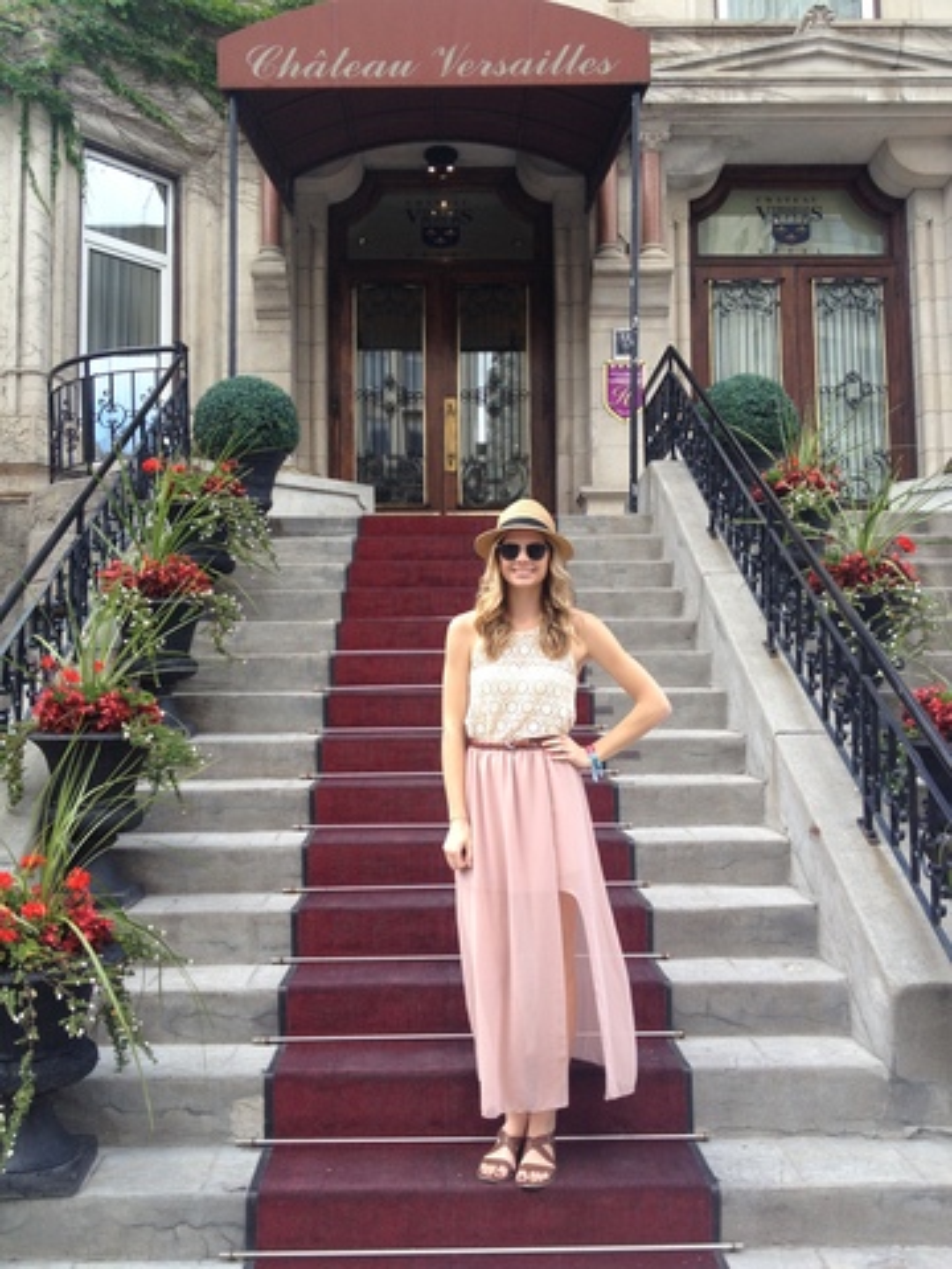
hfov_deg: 40.7
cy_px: 634
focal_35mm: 35
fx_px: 1283
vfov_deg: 52.6
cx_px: 476
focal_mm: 4.28
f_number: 2.4
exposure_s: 1/208
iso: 50
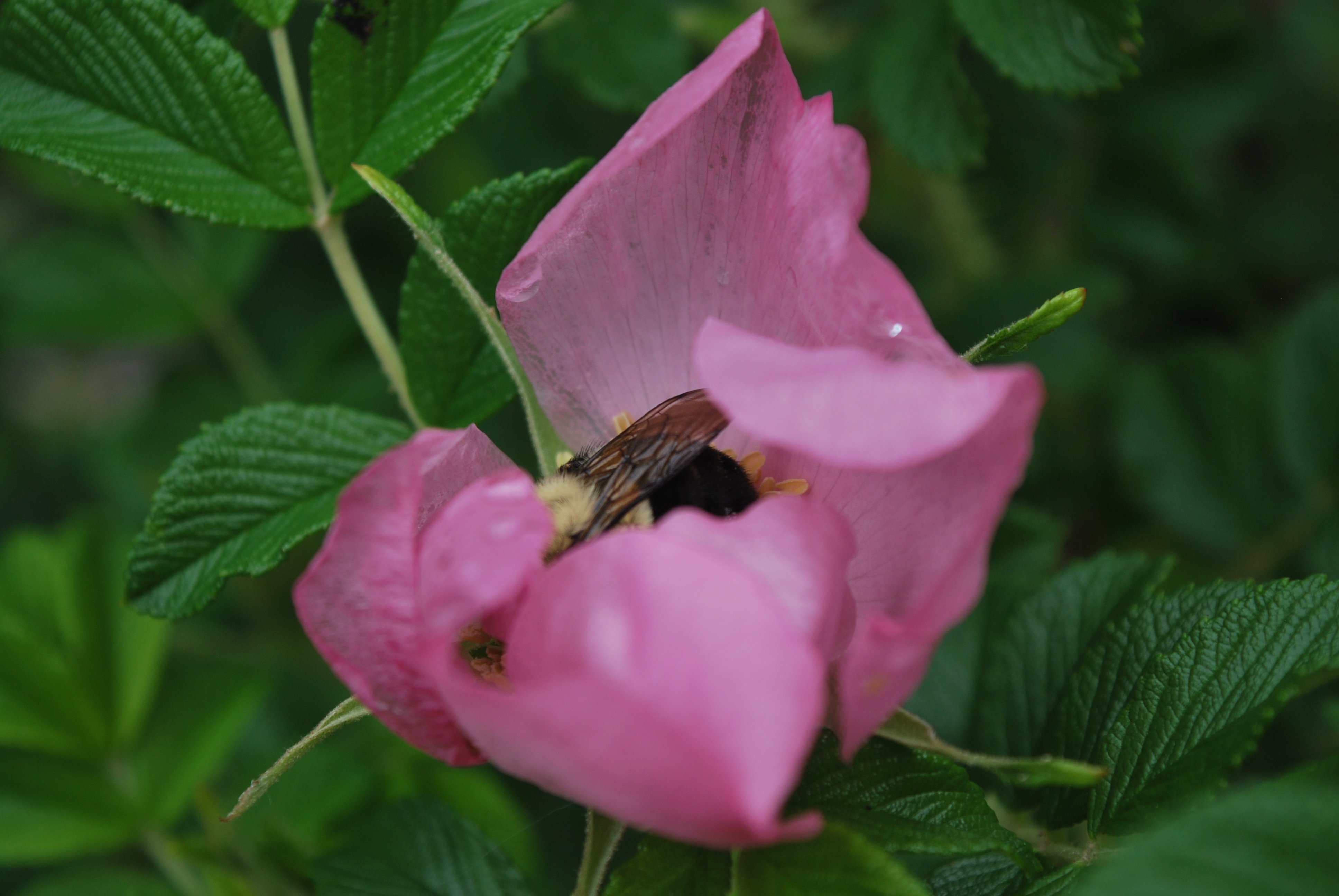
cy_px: 448
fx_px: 3072
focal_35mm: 82
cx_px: 670
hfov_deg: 24.6
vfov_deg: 16.6
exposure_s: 1/125
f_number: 5.6
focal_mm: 55
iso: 140
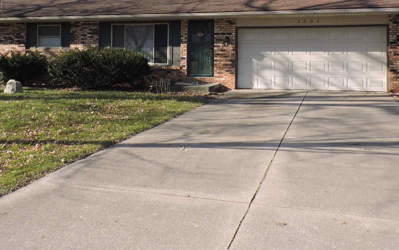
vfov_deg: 29.2
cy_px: 48
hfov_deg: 46.0
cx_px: 165
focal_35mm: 43
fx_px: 468
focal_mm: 4.3
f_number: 3
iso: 280
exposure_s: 1/1600
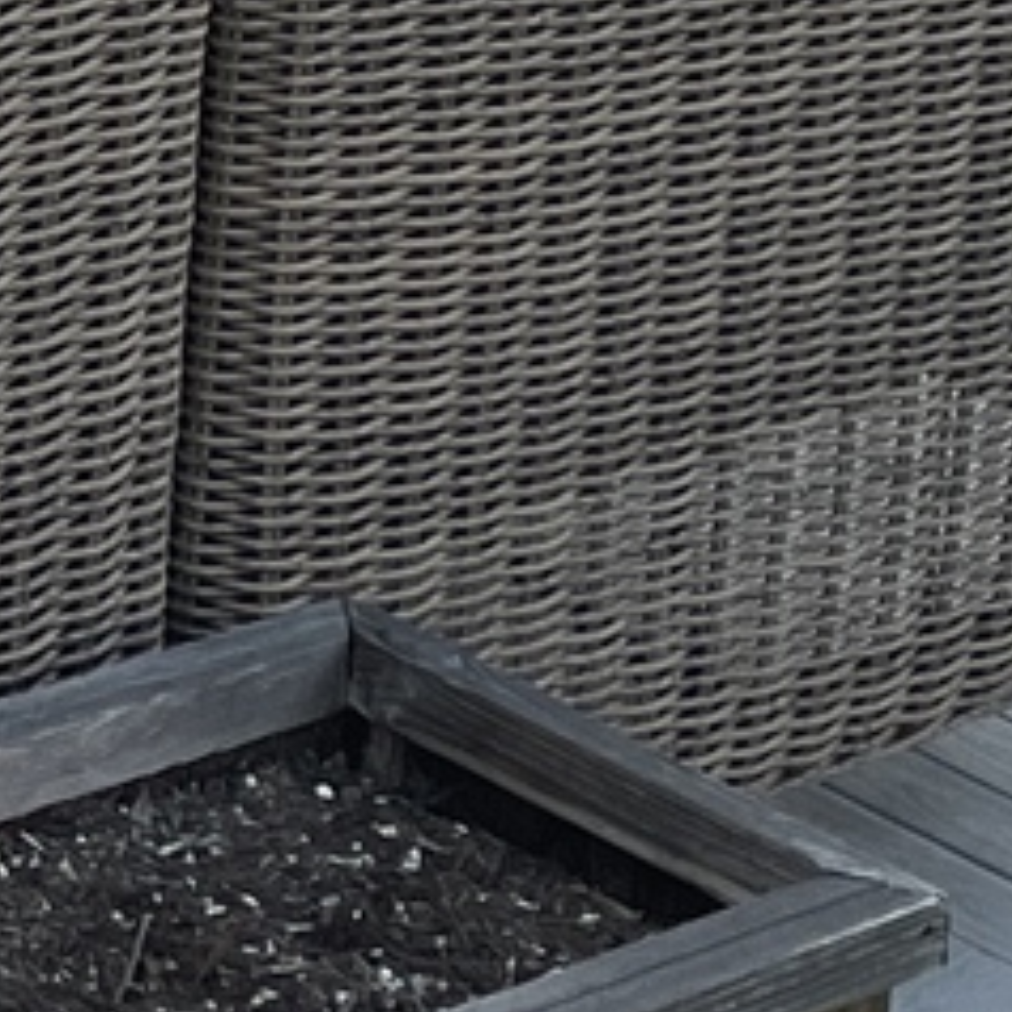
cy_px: -804
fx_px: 6384
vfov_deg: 8.7
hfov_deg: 8.2
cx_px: -1637
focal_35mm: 193
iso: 32
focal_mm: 4.2
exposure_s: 1/282
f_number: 1.6
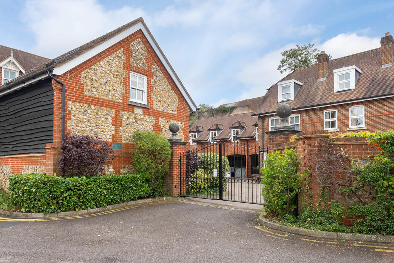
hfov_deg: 70.4
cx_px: 197
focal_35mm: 26
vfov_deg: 50.5
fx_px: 279
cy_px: 132
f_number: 7.1
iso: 1250
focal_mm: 25.5
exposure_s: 1/500
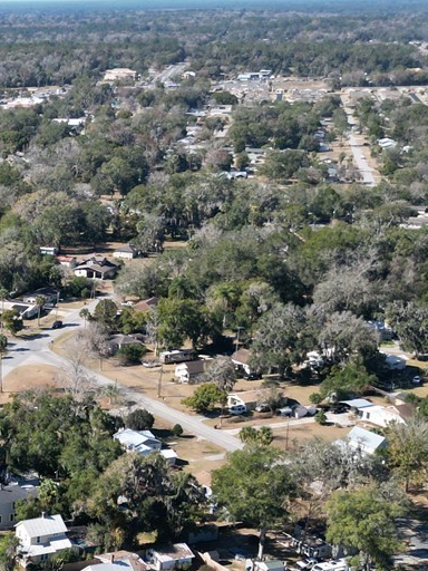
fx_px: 1236
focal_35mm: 75
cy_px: 432
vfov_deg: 25.7
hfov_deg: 17.9
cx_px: -185
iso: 150
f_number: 1.7
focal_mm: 6.72
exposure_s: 1/2500
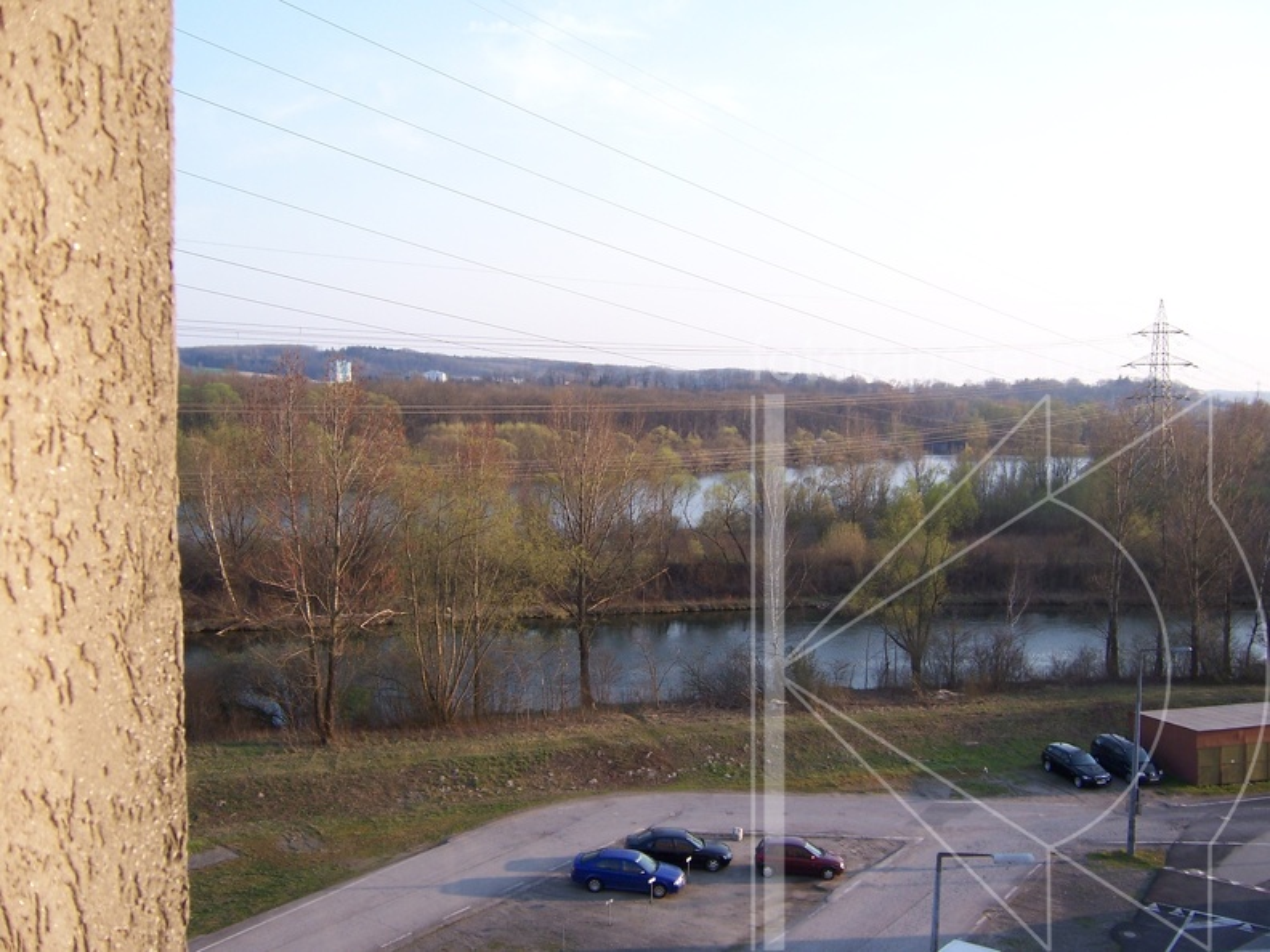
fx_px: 1211
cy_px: 476
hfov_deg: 55.4
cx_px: 635
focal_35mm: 33
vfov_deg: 42.9
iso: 80
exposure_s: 1/250
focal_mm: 5.5
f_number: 3.4
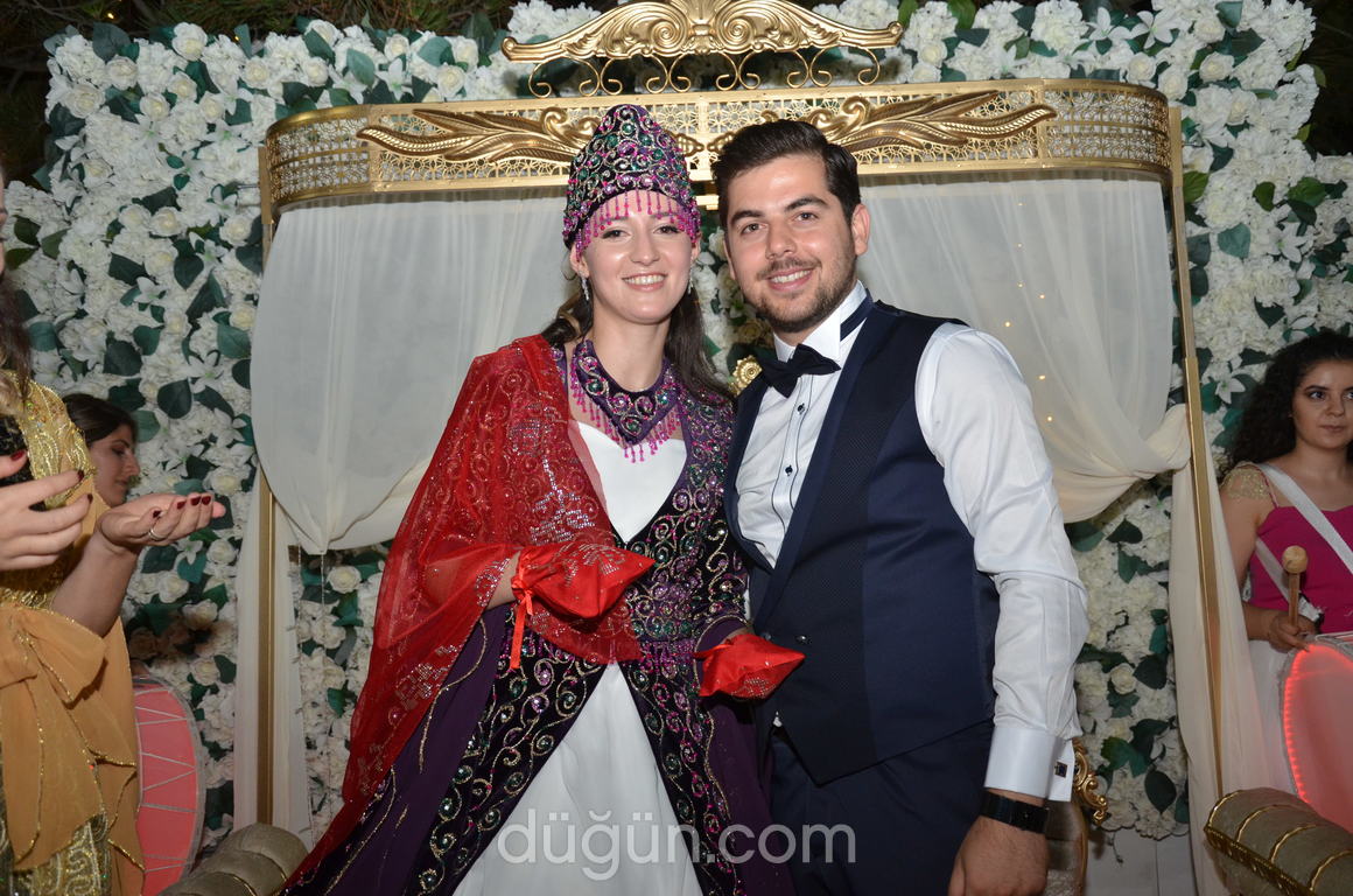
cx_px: 676
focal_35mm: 38
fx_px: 1406
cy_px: 448
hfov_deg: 51.4
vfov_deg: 35.3
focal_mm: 25
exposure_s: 1/60
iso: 800
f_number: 4
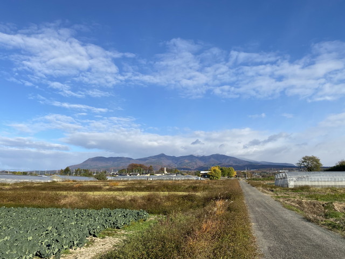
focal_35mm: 26
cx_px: 172
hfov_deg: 67.3
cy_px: 130
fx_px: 259
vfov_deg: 53.1
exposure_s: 1/2967
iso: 32
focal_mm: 4.25
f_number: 1.8
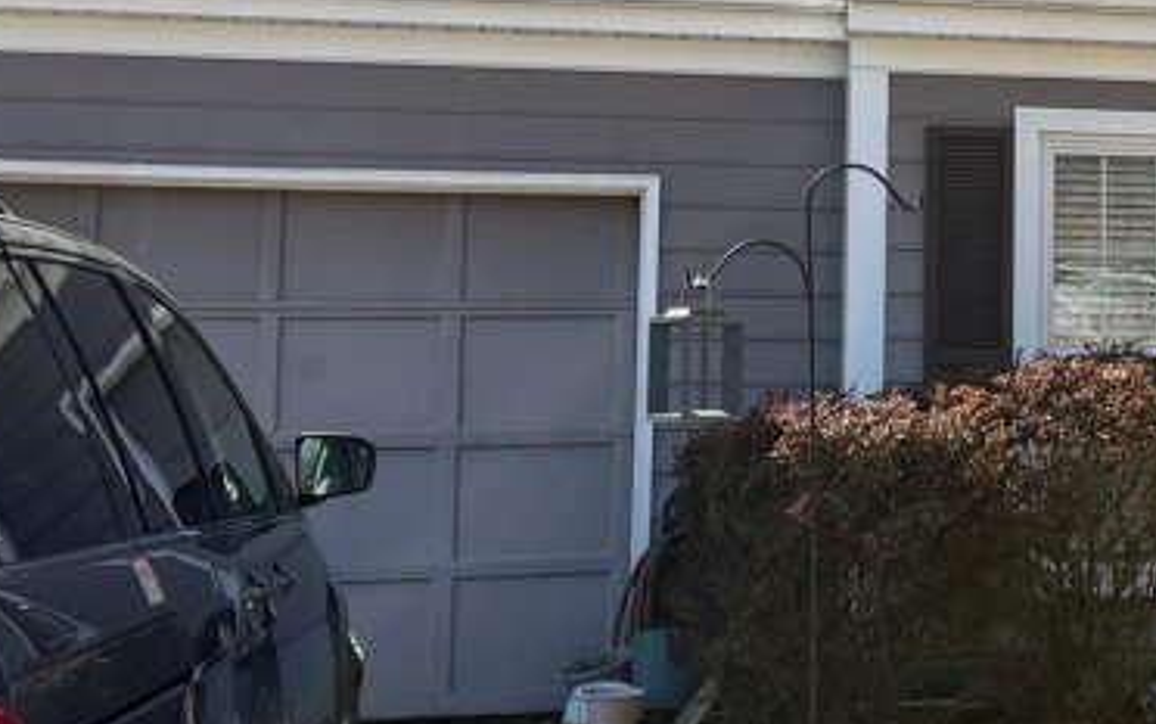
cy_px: 196
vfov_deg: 15.9
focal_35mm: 82
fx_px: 2585
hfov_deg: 23.6
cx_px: 1271
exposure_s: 1/2525
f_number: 1.78
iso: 100
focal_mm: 6.76
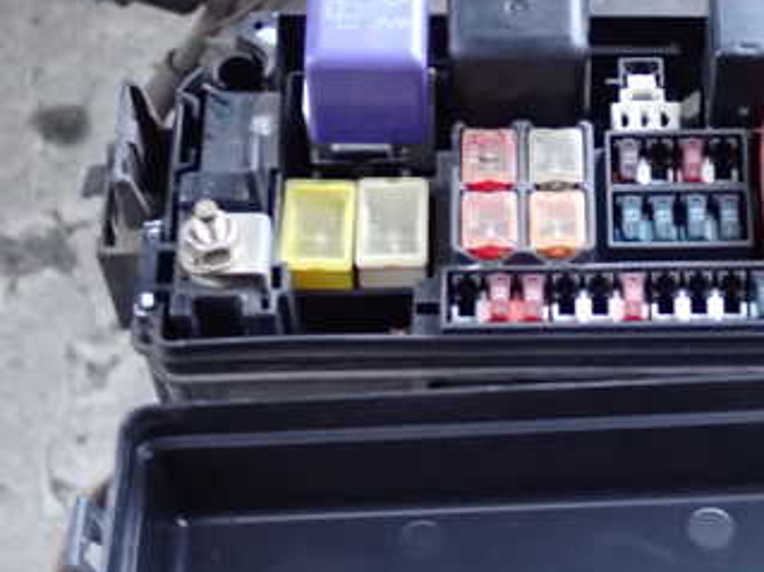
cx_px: 604
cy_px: 414
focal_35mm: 94
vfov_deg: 15.7
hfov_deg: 20.7
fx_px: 2074
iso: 1250
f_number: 3.2
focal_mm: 9.01
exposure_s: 1/13
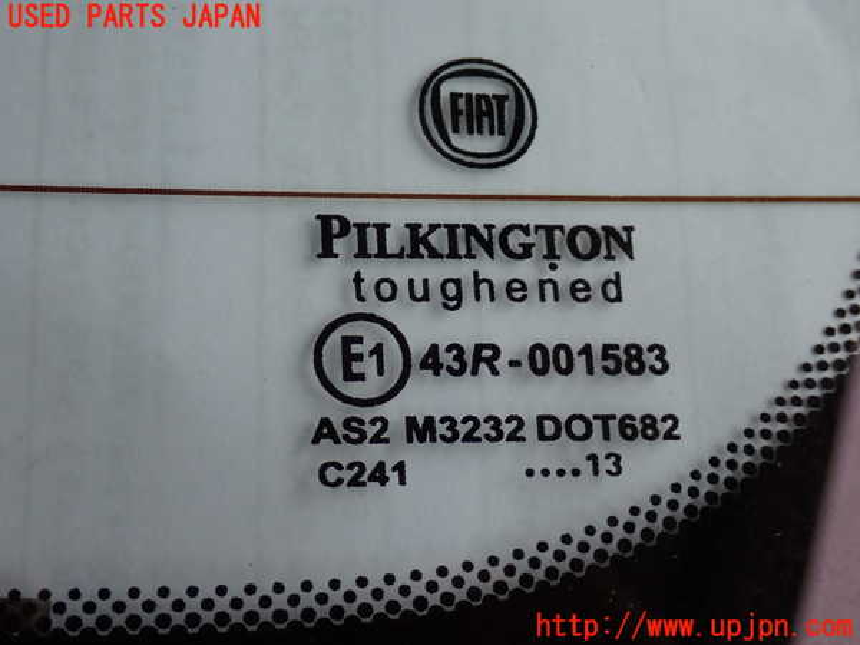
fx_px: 1540
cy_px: 322
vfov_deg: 23.7
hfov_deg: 31.2
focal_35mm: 62
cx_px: 430
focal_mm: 11.09
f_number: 3.6
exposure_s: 1/125
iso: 160
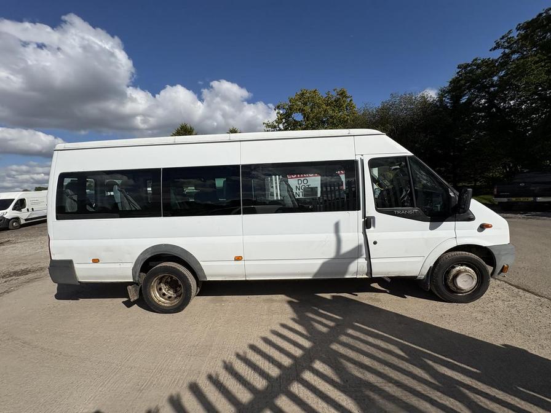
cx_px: 276
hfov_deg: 102.1
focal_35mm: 14
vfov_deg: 85.7
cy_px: 206
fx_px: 223
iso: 50
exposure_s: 1/5650
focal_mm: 2.22
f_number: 2.2
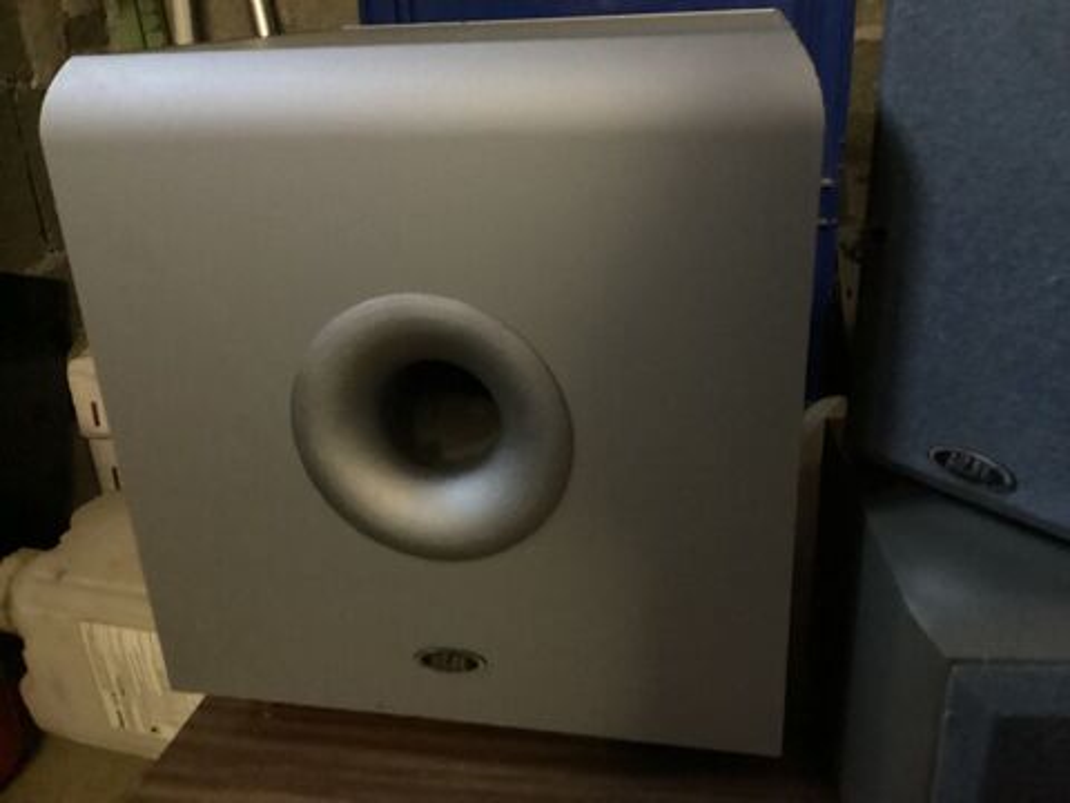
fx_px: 958
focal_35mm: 31
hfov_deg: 58.4
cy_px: 402
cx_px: 535
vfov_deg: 45.4
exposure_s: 1/15
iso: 800
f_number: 2.4
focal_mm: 3.3
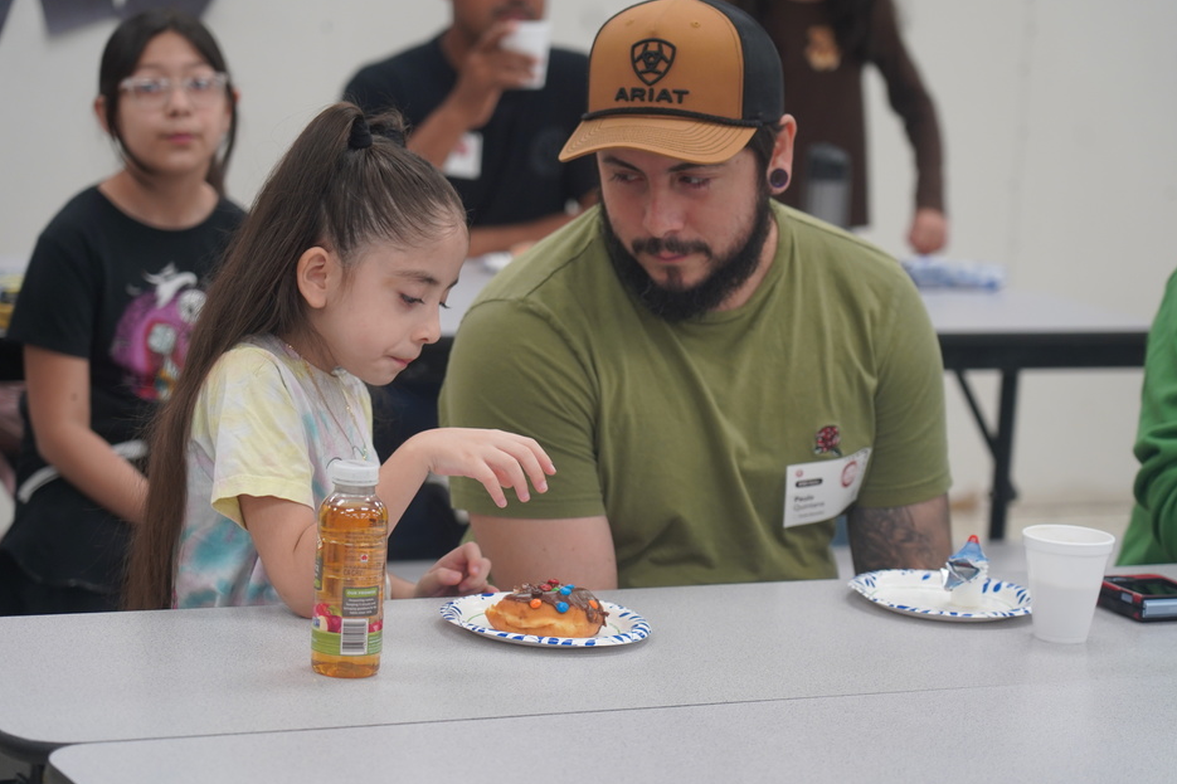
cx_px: 604
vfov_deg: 13.3
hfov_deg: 19.8
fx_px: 3367
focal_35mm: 103
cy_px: 361
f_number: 4
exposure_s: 1/160
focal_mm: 94
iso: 800
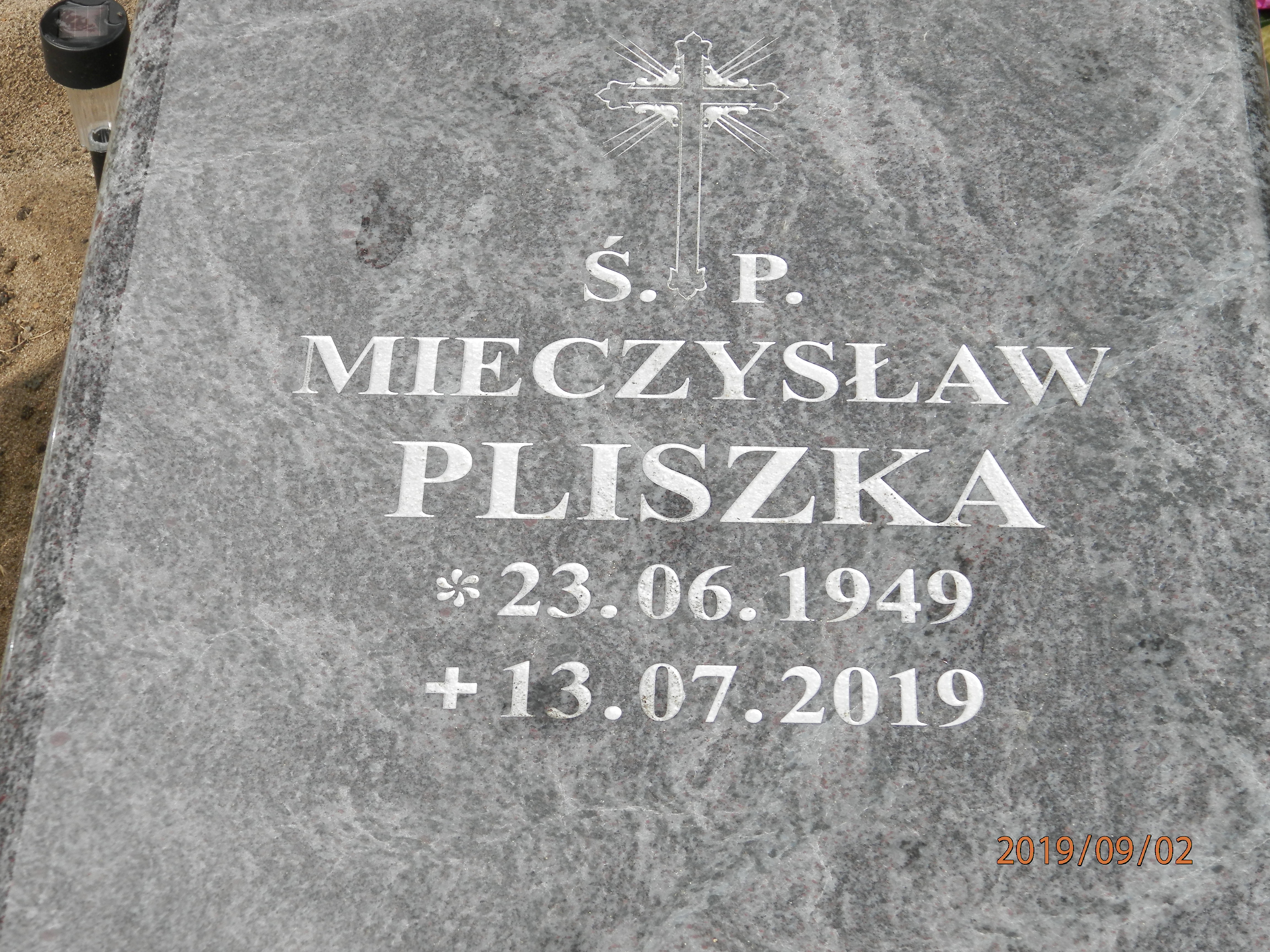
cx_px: 635
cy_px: 476
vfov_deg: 18.0
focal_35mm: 82
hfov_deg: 23.8
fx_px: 3008
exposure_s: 1/250
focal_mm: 14.6
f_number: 4.2
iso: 80
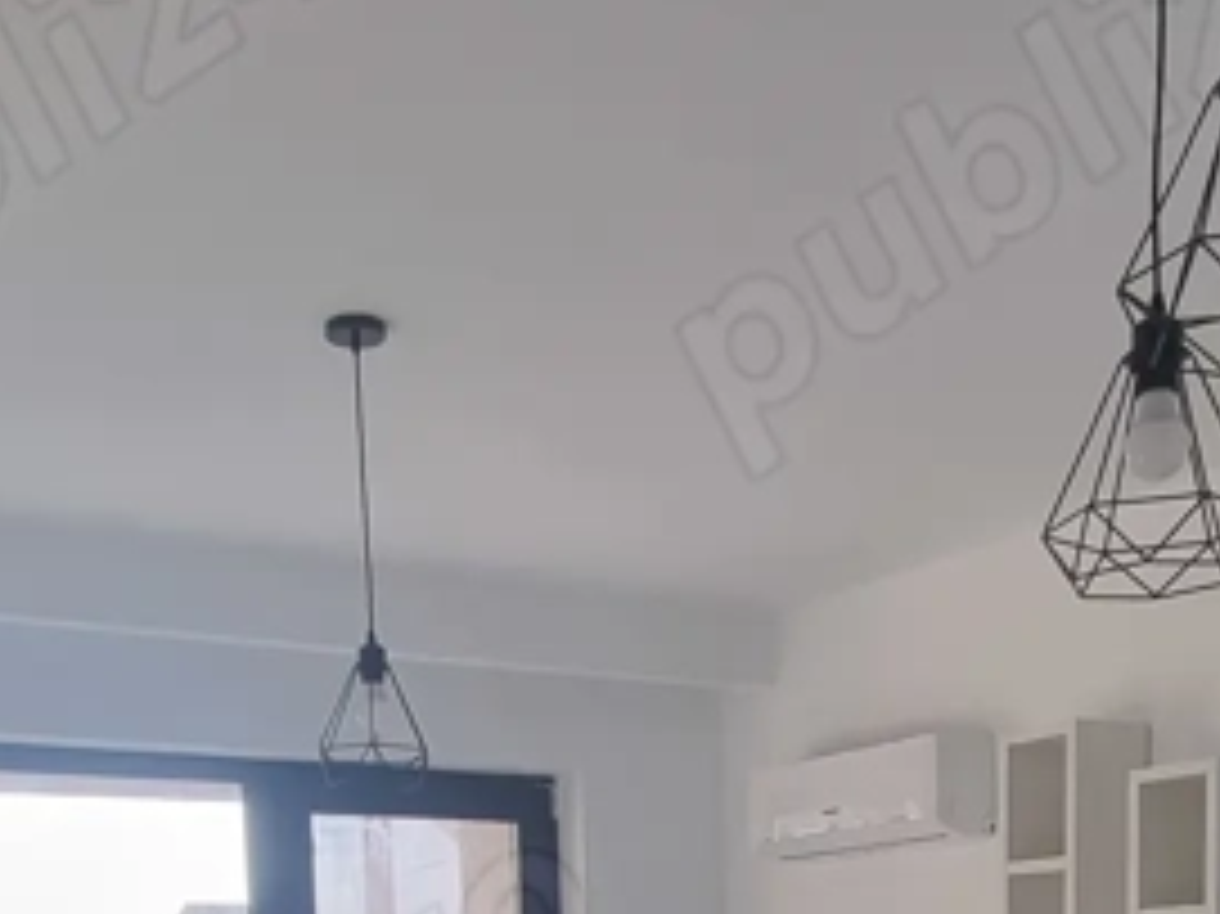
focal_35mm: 48
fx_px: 1691
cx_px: 626
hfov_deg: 39.7
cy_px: 1288
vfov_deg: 24.8
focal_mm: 2.2
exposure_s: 1/100
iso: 80
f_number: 2.2
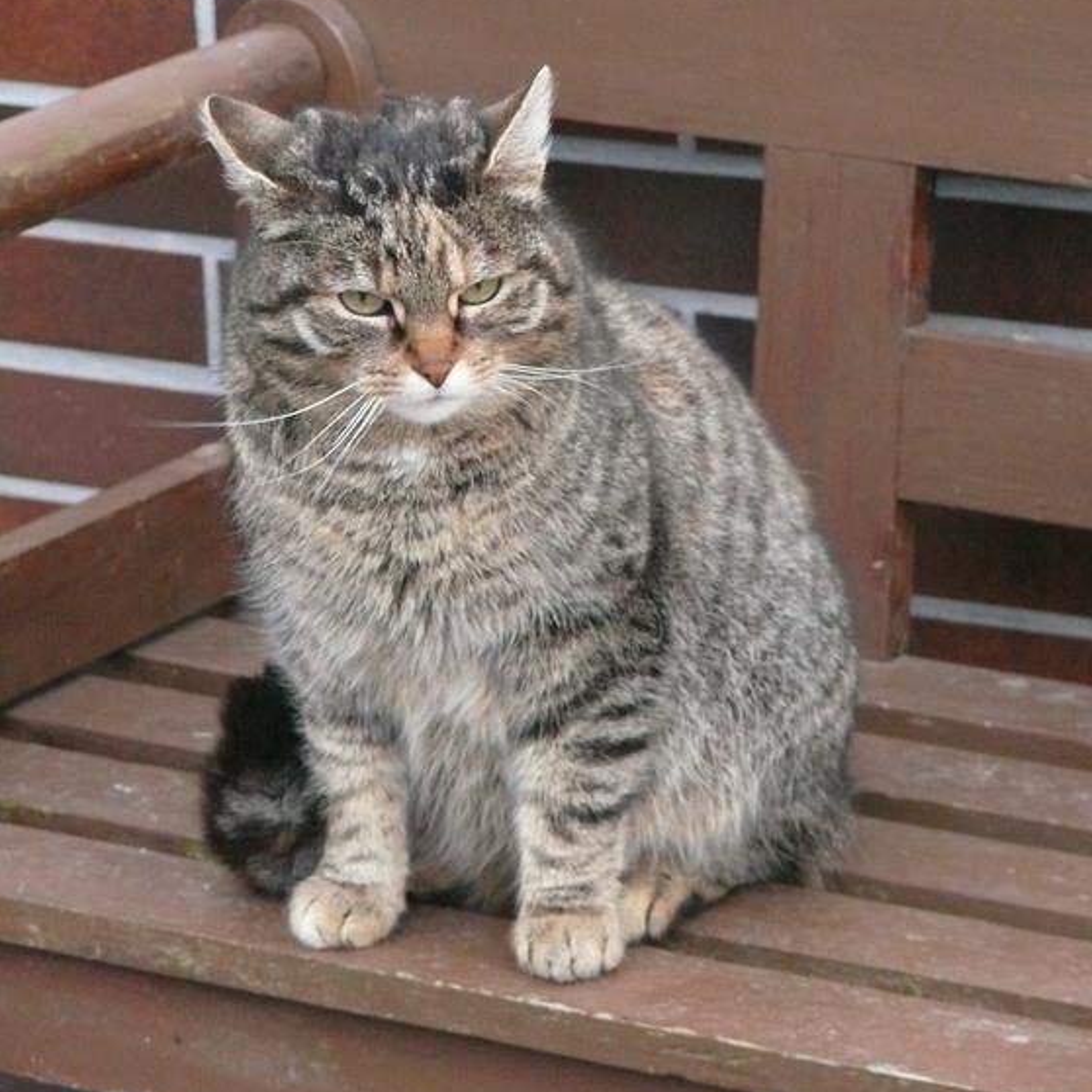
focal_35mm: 216
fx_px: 7709
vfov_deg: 8.1
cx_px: 548
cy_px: 501
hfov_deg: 8.1
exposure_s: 1/25
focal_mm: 38.4
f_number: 3.6
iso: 800
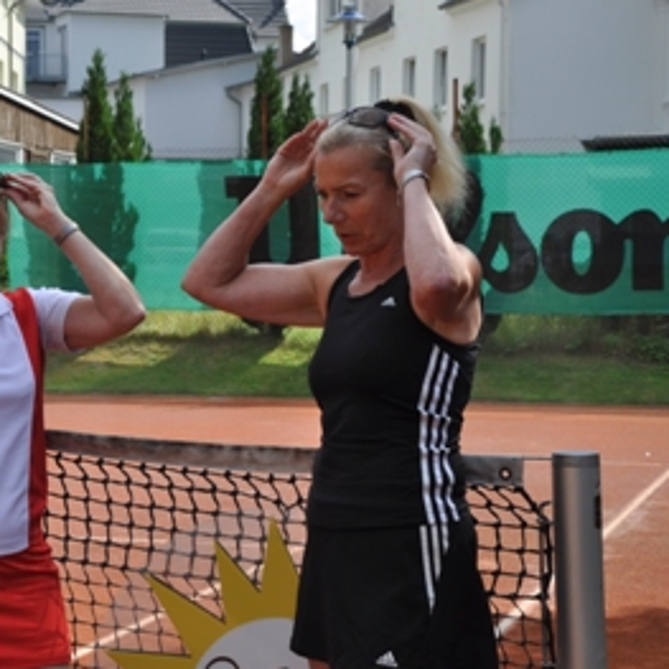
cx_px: 120
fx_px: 1990
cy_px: 310
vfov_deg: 19.1
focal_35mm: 91
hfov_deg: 18.9
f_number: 9
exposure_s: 1/320
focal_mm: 42
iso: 200
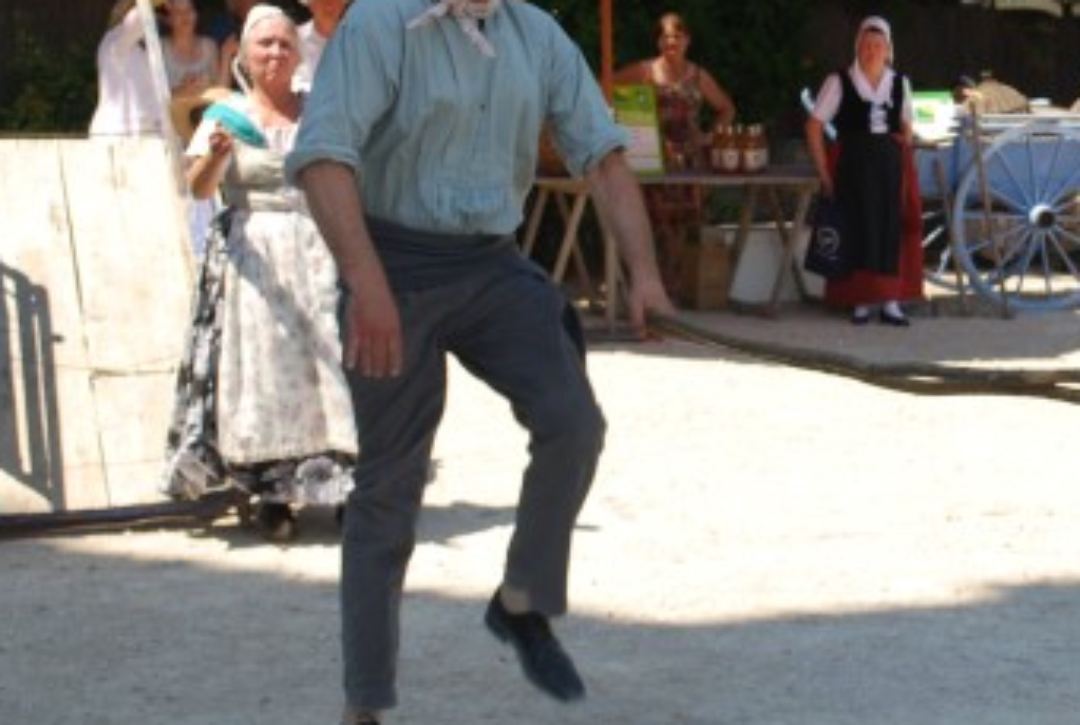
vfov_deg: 15.2
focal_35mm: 90
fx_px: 2706
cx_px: 842
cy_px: 176
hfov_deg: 22.3
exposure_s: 1/200
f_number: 6.3
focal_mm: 32
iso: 100
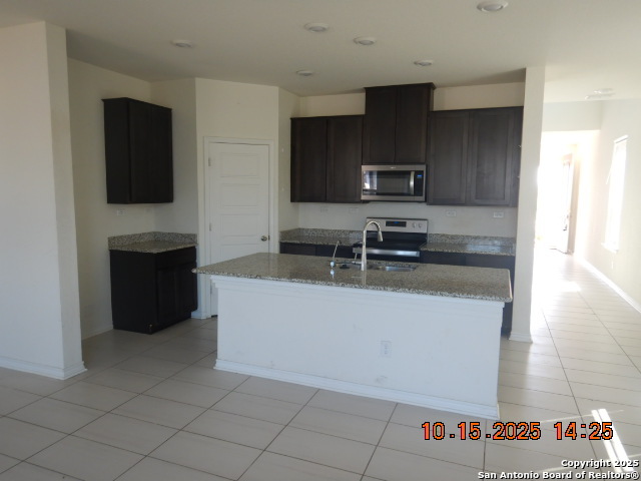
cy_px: 240
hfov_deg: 71.6
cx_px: 320
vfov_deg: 56.8
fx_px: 444
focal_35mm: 24
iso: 125
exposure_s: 1/50
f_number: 2.8
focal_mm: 4.3
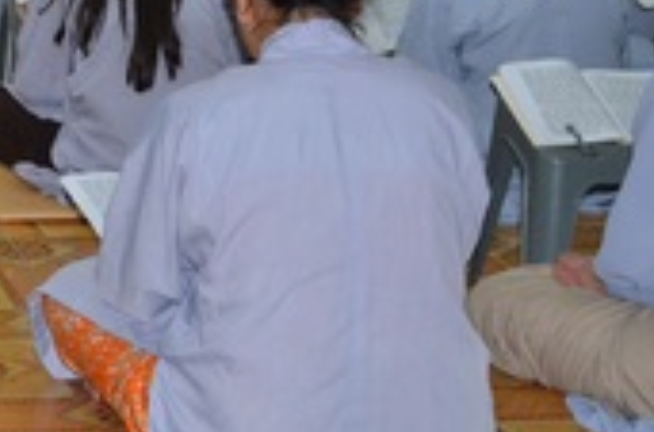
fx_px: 2482
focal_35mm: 137
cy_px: -327
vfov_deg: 9.5
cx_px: -291
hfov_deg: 14.2
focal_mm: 24
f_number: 4.5
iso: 640
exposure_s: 1/60
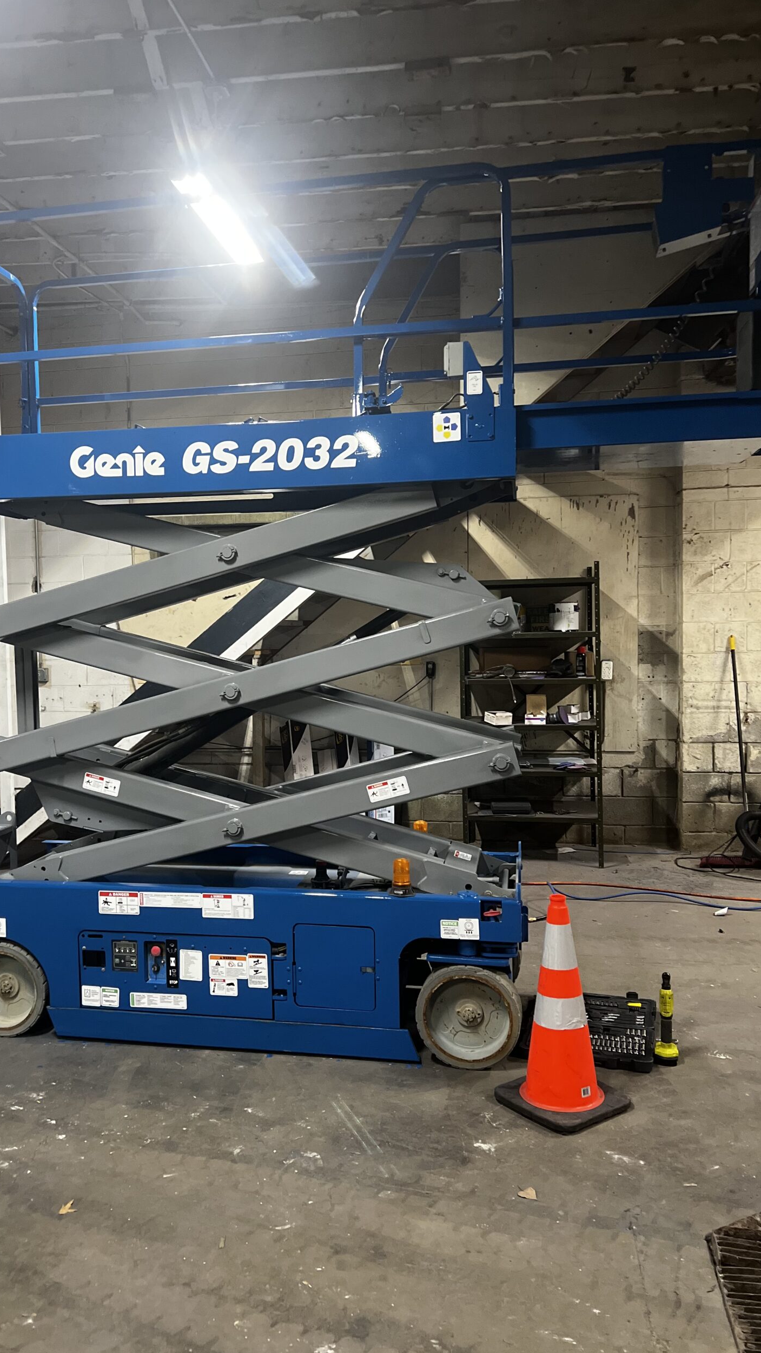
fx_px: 1040
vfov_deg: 66.1
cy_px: 690
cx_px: 313
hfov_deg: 40.0
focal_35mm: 29
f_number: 1.5
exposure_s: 1/60
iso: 400
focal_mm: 5.7
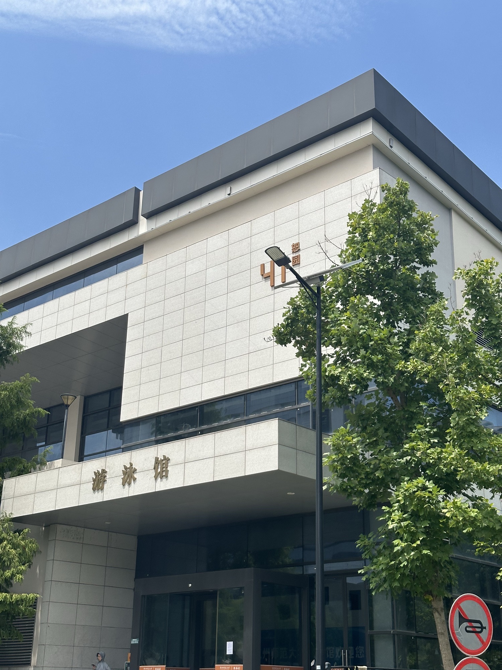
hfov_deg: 30.3
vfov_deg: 39.7
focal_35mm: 48
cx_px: 251
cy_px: 335
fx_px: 928
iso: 64
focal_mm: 6.86
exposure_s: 1/5263
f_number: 1.78
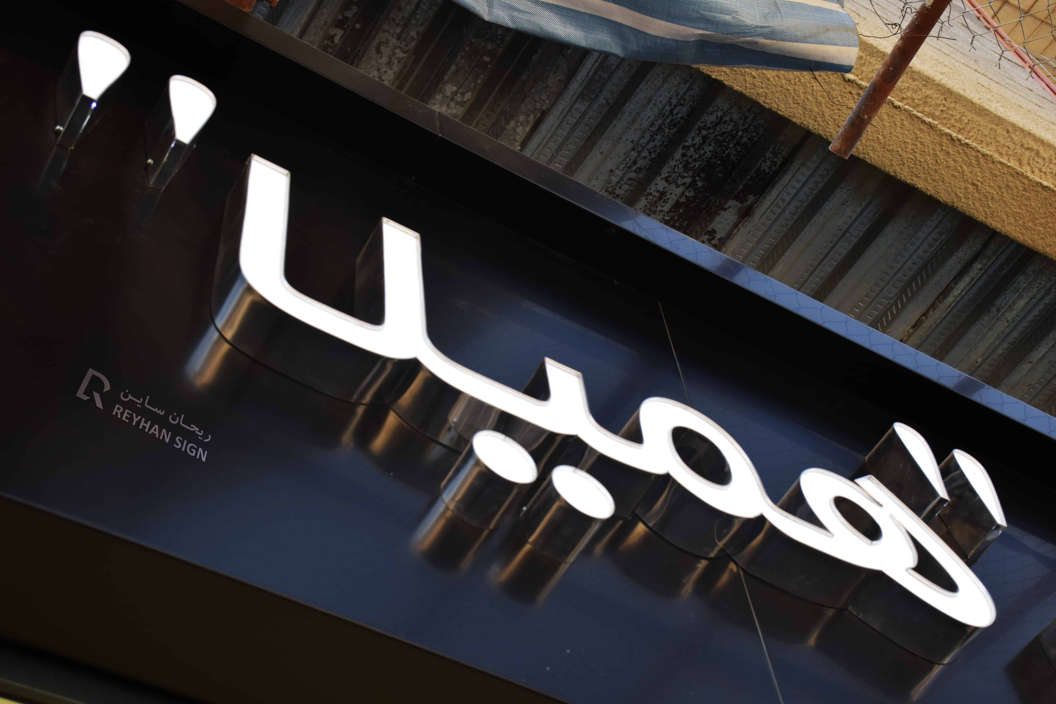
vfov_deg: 25.8
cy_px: 352
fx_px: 1540
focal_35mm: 52
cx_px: 528
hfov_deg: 37.9
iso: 400
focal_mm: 35
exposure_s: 1/200
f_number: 7.1
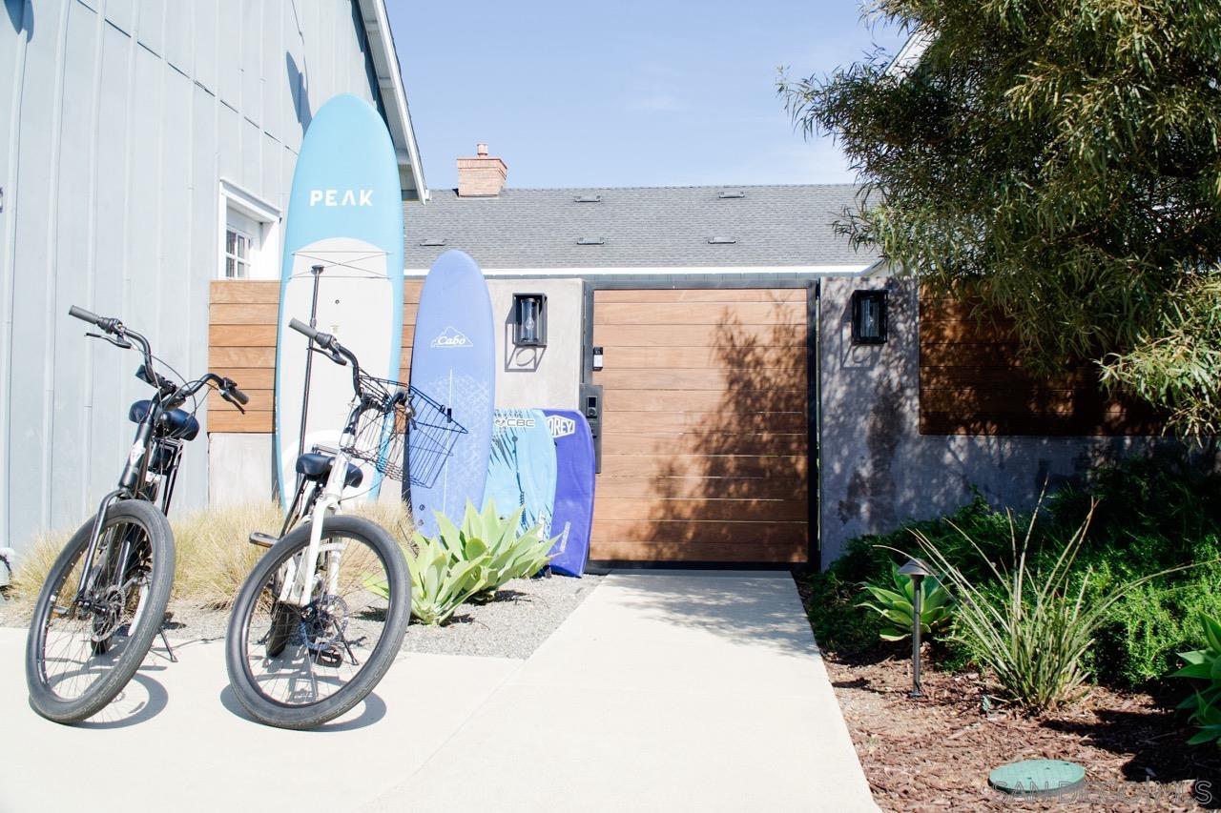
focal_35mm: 33
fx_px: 1119
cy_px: 406
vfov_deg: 40.0
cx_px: 610
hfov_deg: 57.2
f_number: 5
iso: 100
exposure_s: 1/640
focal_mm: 22
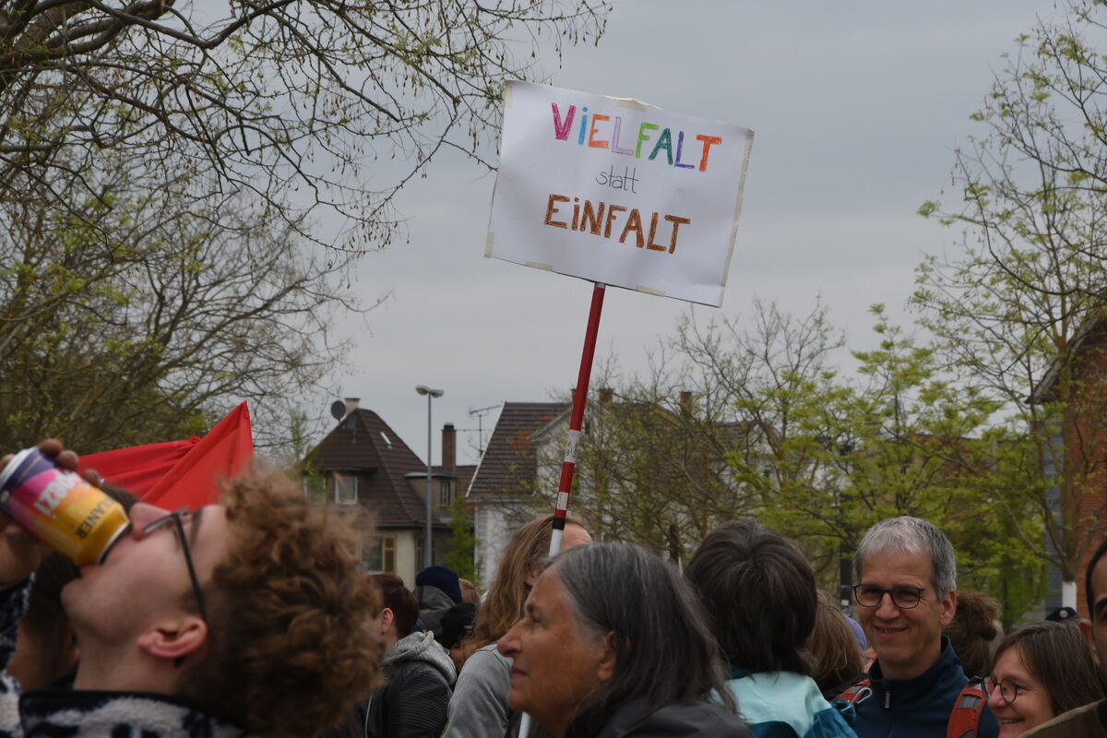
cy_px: 369
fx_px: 4843
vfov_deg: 8.7
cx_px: 554
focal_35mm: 158
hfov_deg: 13.0
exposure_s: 1/250
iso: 640
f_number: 18
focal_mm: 105
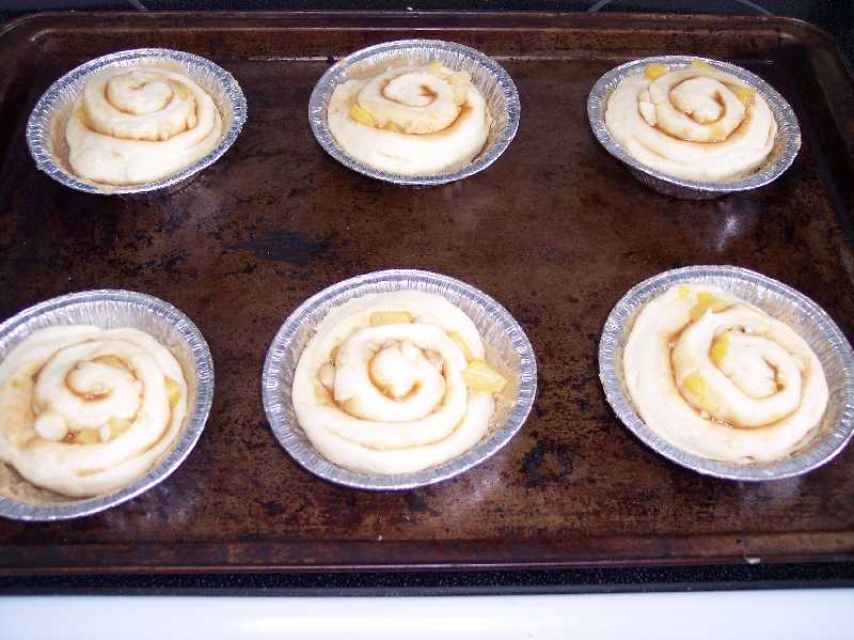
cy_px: 320
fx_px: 937
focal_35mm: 38
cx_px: 427
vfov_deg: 37.7
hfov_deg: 49.0
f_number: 2.8
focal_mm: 8
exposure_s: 1/60
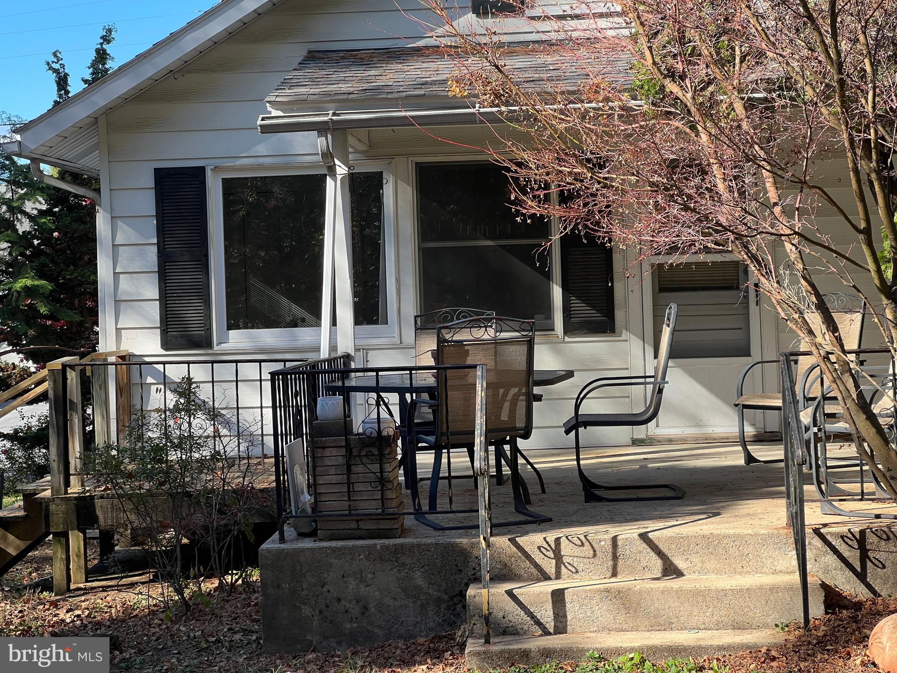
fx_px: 1995
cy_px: 336
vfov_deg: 19.1
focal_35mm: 77
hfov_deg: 25.3
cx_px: 448
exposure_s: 1/167
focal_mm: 9
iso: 32
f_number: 2.8
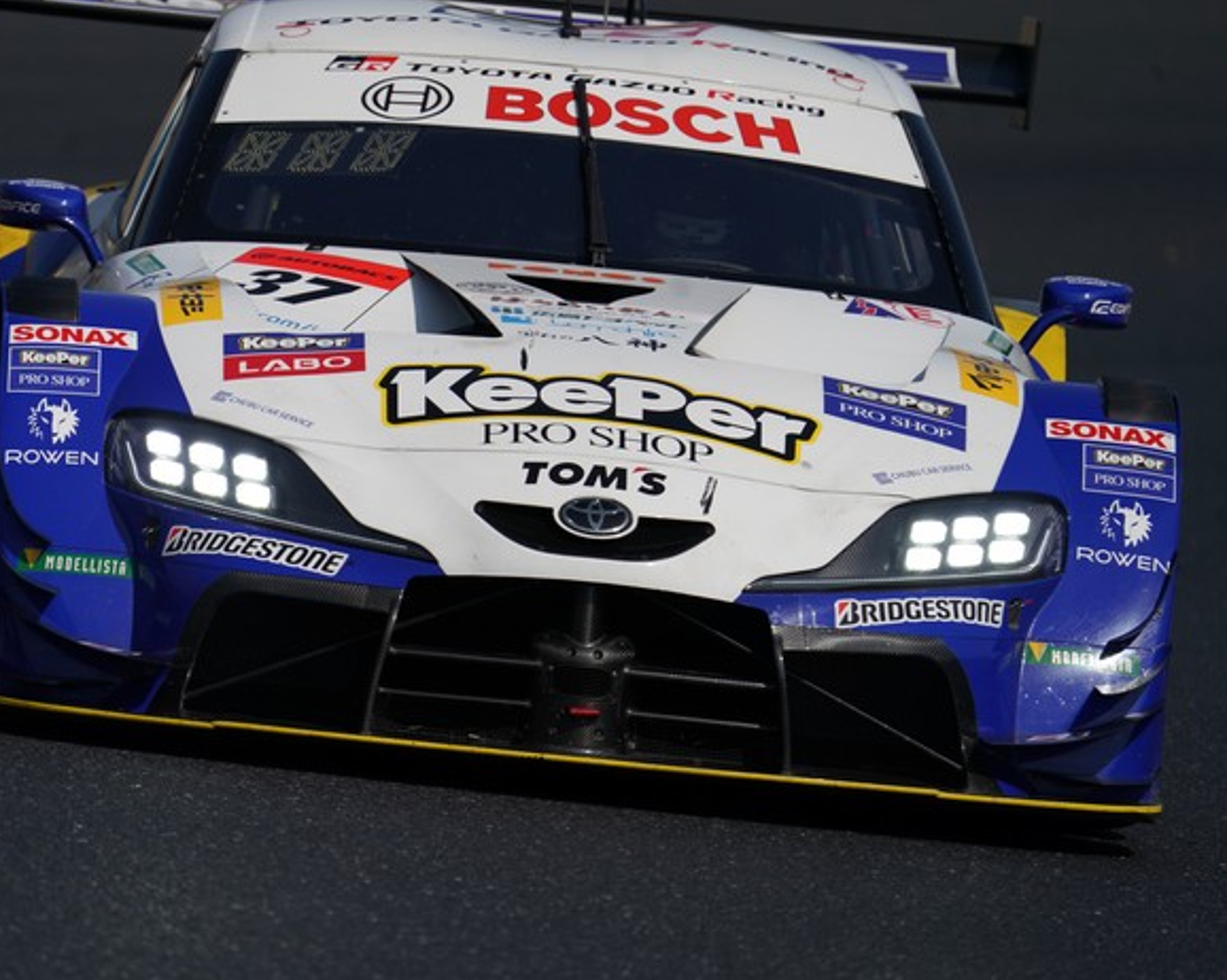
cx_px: 465
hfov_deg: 2.8
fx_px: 25484
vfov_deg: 2.2
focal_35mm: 702
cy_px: 473
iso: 100
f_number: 6.3
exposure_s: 1/1250
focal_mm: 600
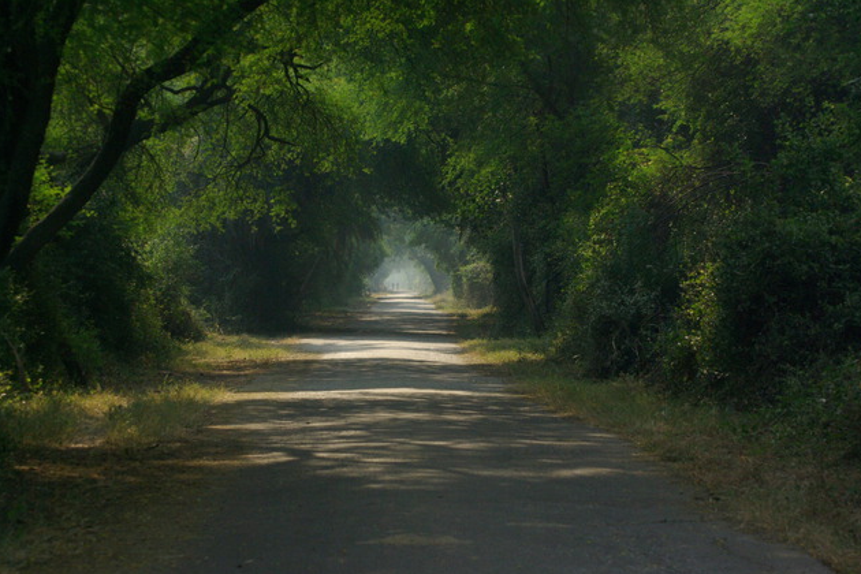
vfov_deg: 10.8
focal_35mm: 127
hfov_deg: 16.2
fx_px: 3025
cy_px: 290
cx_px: 433
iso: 800
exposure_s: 1/500
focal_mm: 83
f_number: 8
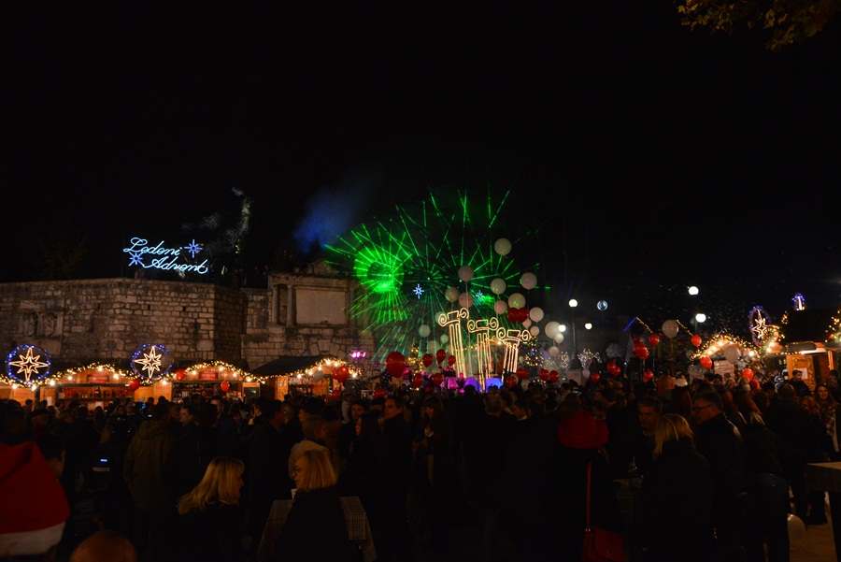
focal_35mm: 28
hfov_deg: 65.4
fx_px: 654
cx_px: 420
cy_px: 281
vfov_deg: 46.4
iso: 3200
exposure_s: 1/25
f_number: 11
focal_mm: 28
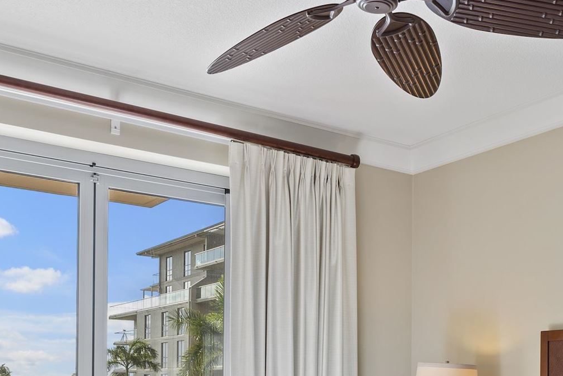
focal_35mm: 52
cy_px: 389
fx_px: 813
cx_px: 465
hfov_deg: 36.6
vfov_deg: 24.6
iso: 100
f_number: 8
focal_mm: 17
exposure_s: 1/8
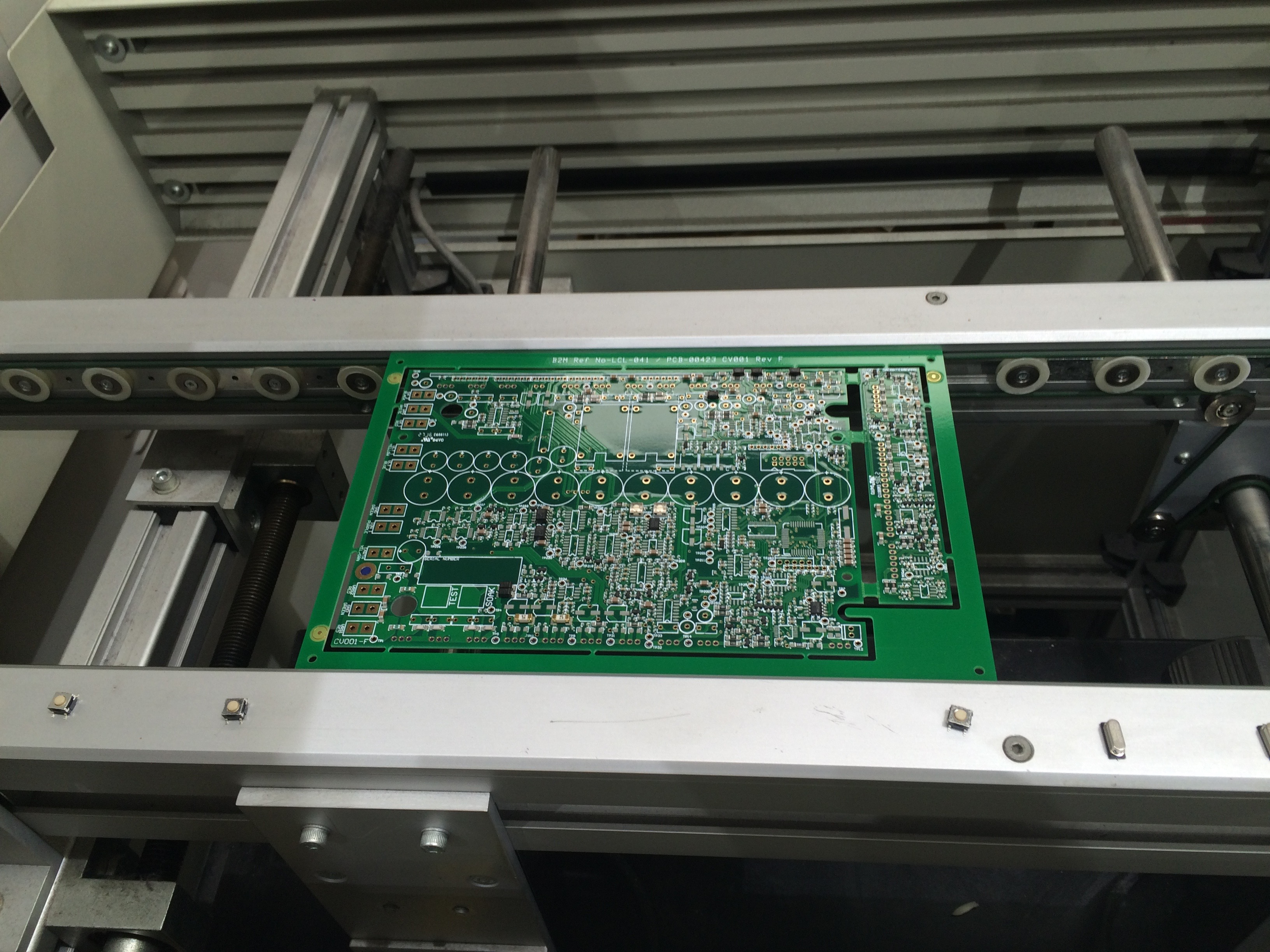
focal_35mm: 29
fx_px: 1064
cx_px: 635
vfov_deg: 48.2
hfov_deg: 61.7
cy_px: 476
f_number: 2.2
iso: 40
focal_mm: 4.15
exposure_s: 1/33
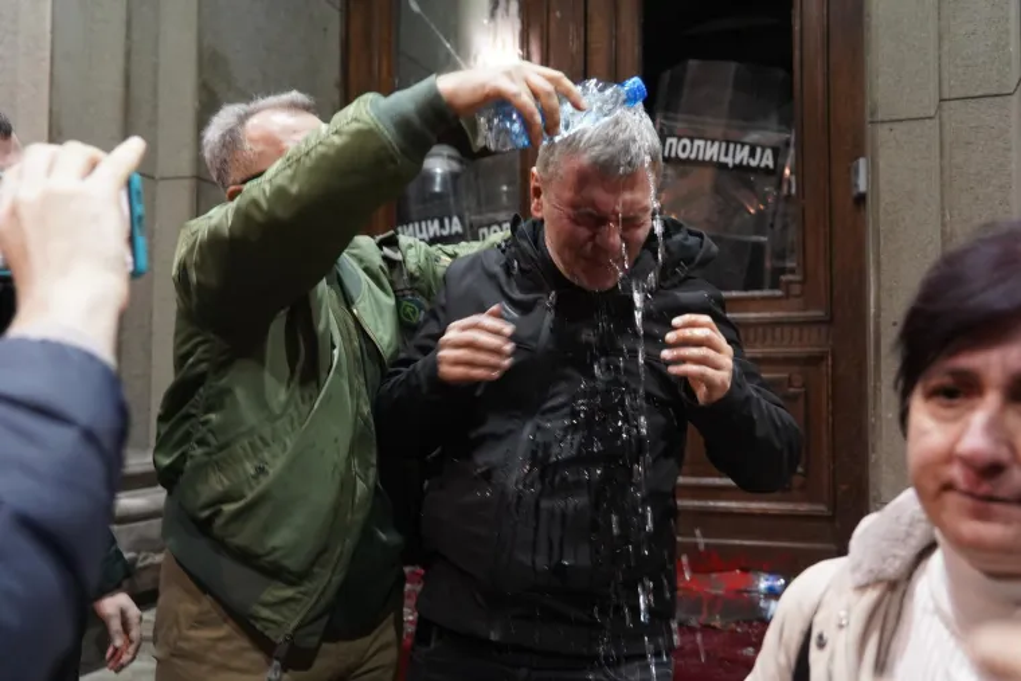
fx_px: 936
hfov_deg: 57.2
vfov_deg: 40.0
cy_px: 340
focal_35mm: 33
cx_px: 510
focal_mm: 33
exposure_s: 1/125
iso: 4000
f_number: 4
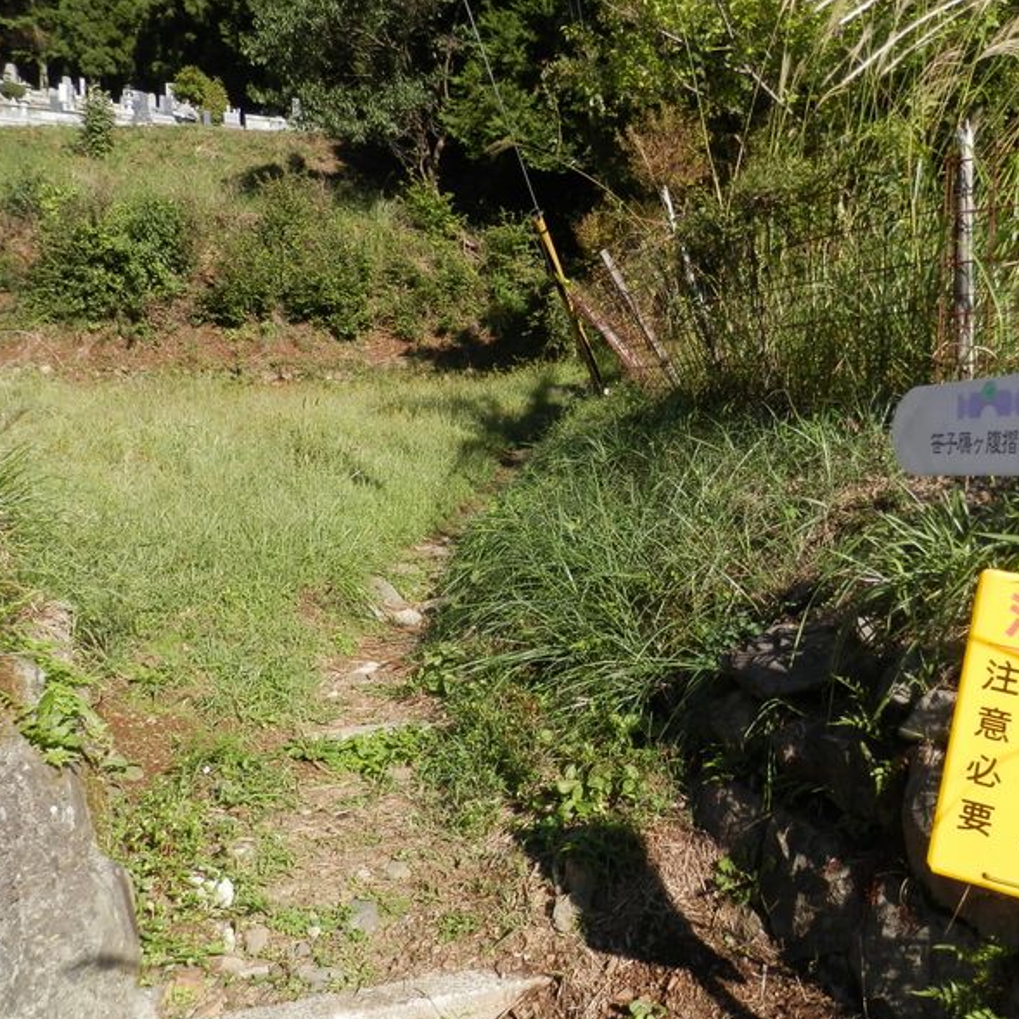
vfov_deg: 54.0
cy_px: 510
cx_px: 640
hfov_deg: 53.4
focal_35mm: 30
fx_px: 999
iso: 80
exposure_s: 1/640
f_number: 3
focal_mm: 4.5
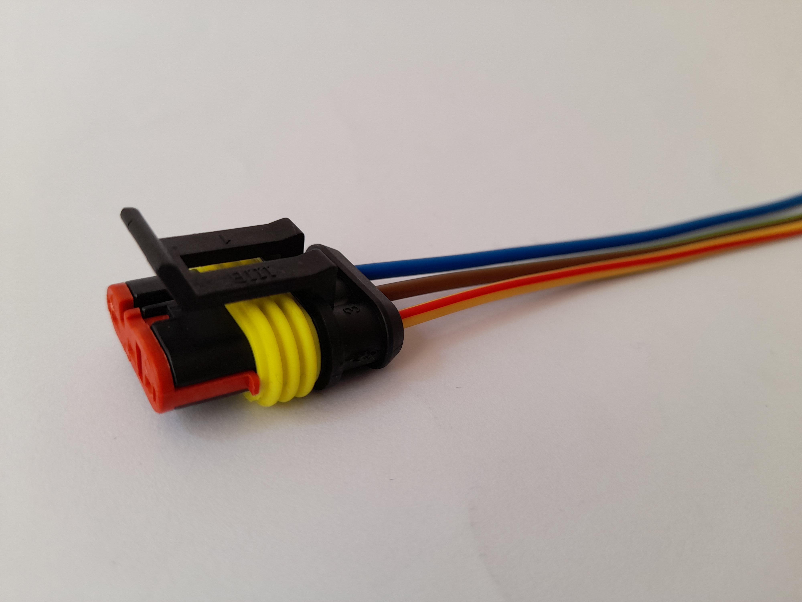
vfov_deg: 54.9
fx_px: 579
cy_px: 301
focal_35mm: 25
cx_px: 401
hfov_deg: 69.4
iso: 25
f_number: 2
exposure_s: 1/50
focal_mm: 4.6
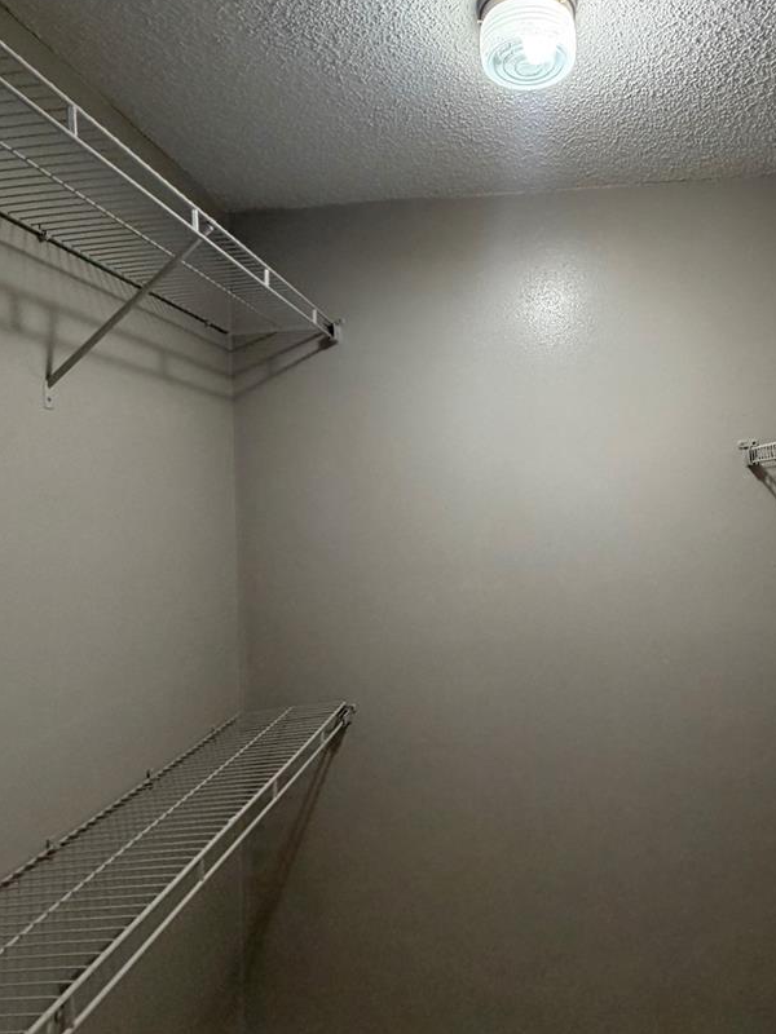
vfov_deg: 79.0
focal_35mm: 21
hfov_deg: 61.9
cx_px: 517
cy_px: 530
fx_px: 628
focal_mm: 2.22
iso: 320
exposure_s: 1/60
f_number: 2.2
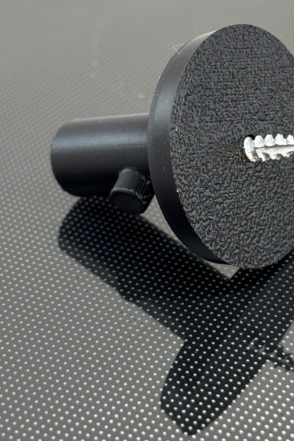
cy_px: 195
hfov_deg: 12.4
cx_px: 203
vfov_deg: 18.6
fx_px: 1348
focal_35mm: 110
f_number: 1.6
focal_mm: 5.96
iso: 50
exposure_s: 1/86
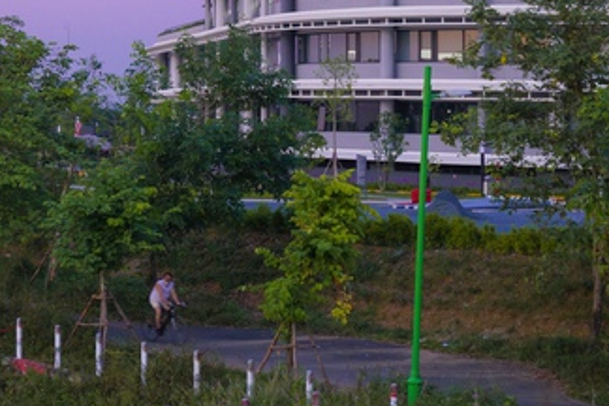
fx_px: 1911
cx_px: 88
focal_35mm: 113
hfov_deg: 17.9
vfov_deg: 12.0
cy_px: 2
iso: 1600
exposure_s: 1/45
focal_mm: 47
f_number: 5.6
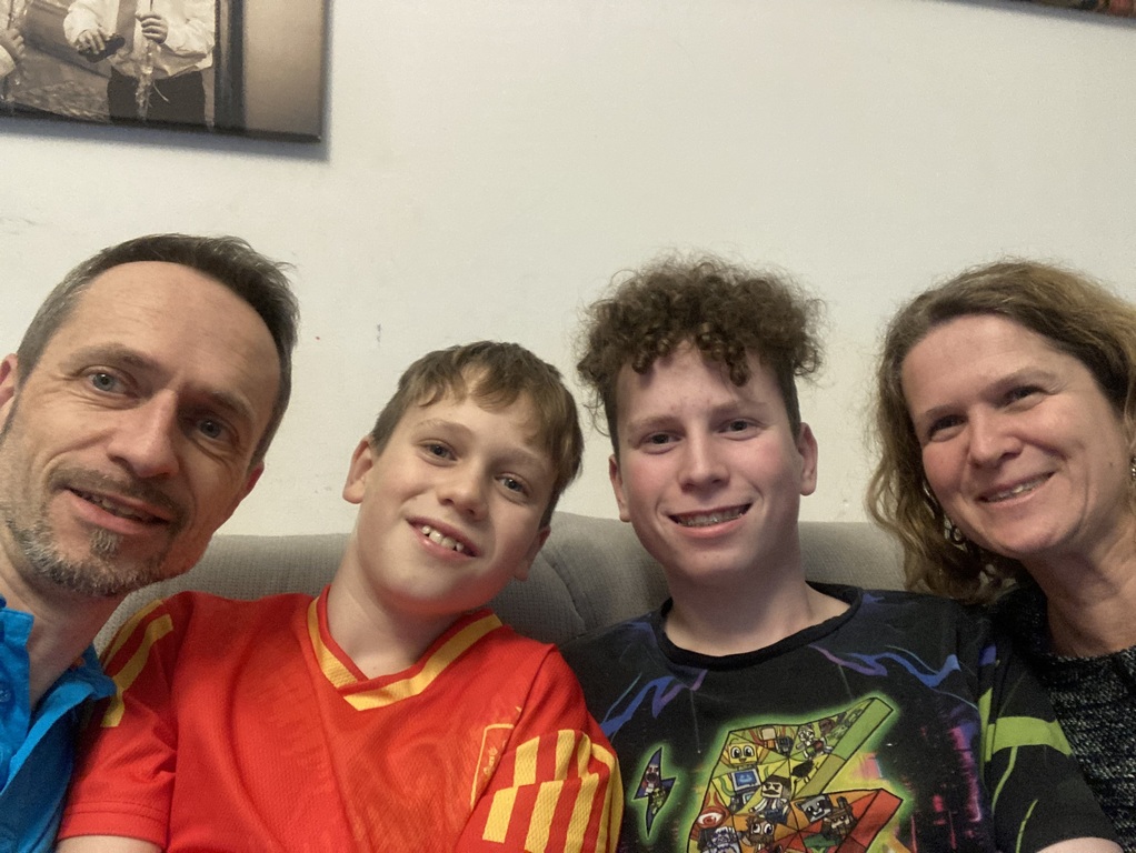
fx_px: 1051
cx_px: 568
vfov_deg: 44.2
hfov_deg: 56.8
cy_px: 426
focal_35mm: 32
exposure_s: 1/25
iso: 400
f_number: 2.2
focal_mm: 2.87
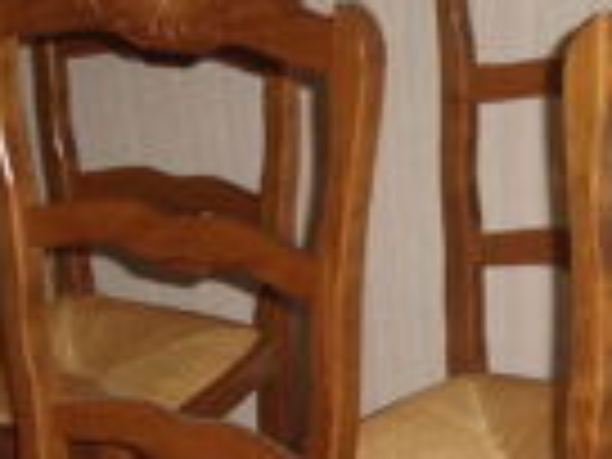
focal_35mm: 99
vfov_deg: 14.2
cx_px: 396
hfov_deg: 19.8
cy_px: 626
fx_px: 1750
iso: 200
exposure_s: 1/34
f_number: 3.9
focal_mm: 5.1
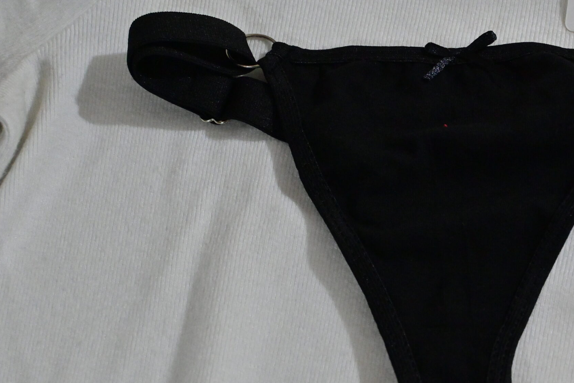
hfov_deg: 21.5
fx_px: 1495
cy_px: 250
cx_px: 434
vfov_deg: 14.6
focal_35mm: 94
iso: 2500
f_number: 5.6
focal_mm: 41
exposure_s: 1/80
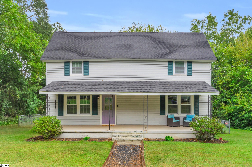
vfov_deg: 43.4
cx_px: 126
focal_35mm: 30
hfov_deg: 62.0
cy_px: 84
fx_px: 210
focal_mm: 20
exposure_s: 1/40
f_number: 9
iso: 320
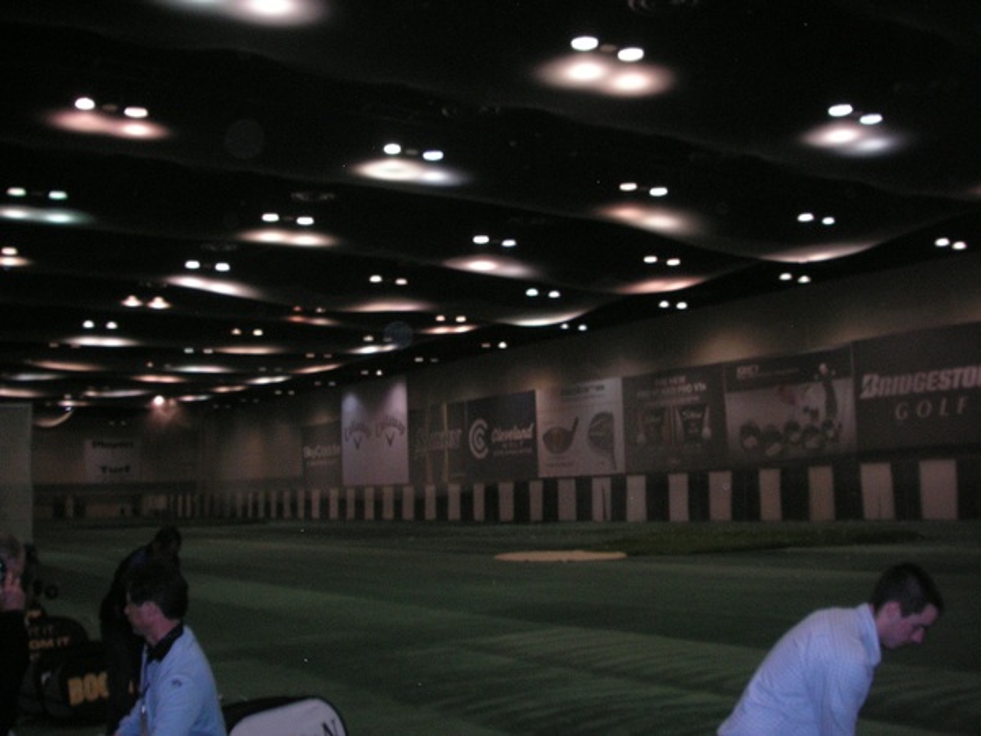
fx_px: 1077
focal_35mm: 38
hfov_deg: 49.0
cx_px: 490
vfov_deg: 37.7
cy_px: 368
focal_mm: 6.3
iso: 160
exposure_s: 1/45
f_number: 3.3
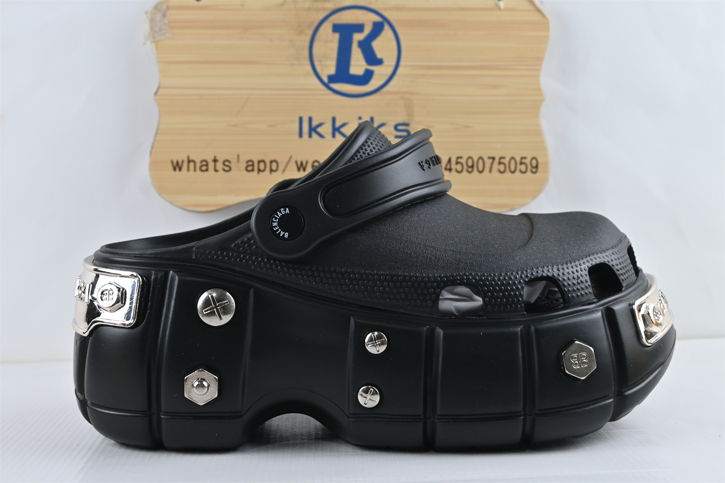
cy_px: 242
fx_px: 921
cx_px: 362
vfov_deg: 29.4
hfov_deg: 43.0
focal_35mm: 46
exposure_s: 1/40
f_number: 5.6
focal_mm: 30.5
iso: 125
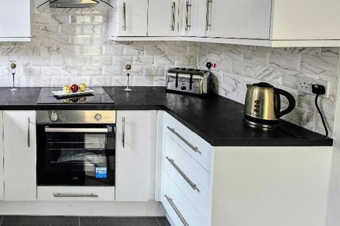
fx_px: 217
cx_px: 56
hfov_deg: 67.0
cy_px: 54
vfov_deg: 52.4
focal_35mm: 23
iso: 64
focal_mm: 2.2
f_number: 2.2
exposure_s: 1/50
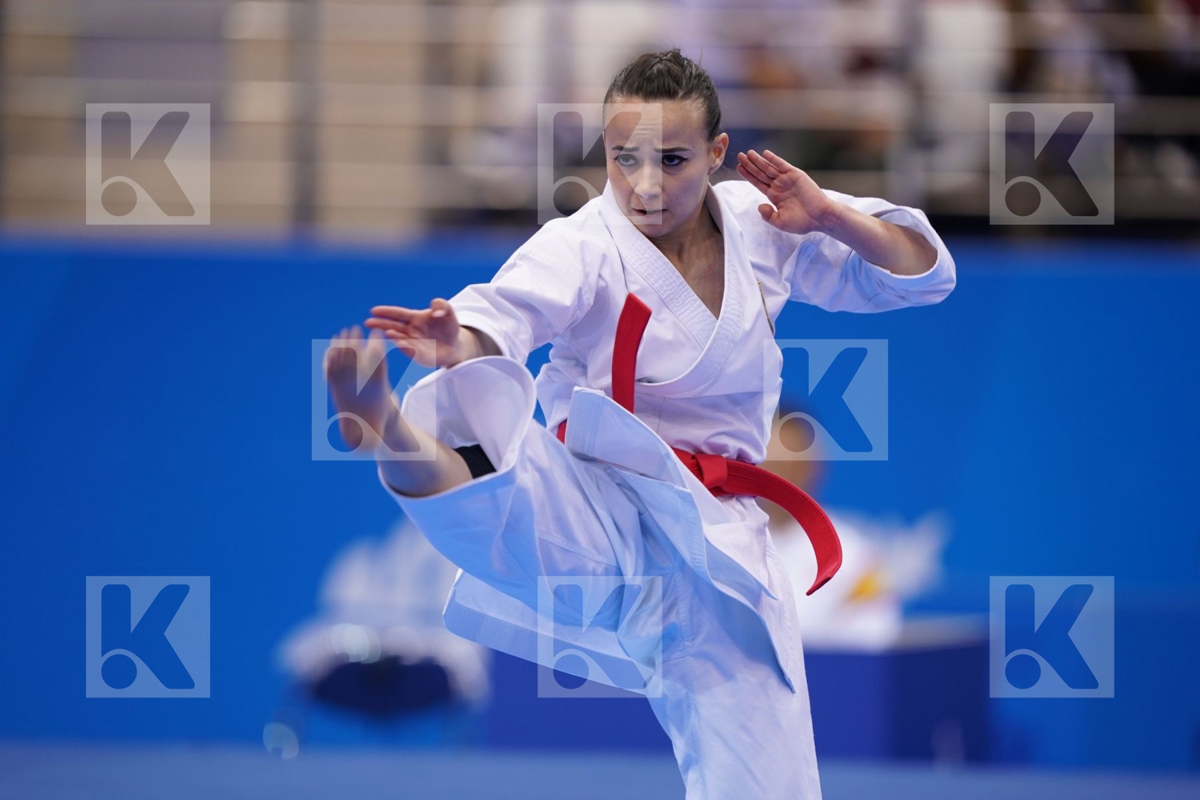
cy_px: 400
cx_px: 600
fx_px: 13332
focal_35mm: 400
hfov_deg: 5.2
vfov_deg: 3.4
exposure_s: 1/500
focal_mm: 400
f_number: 2.8
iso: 640
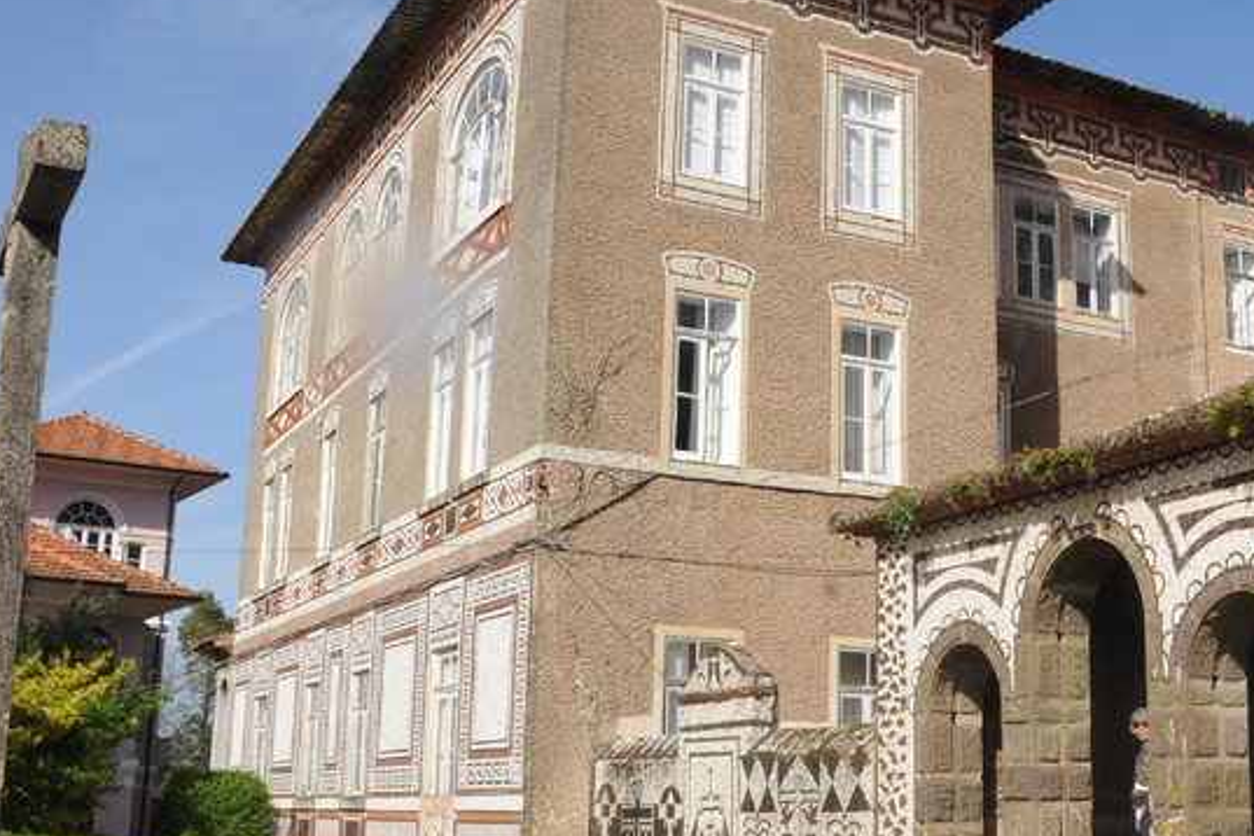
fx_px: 2159
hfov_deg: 31.9
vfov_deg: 21.9
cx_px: 908
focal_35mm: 62
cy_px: 397
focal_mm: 26
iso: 320
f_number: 11
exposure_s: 1/320
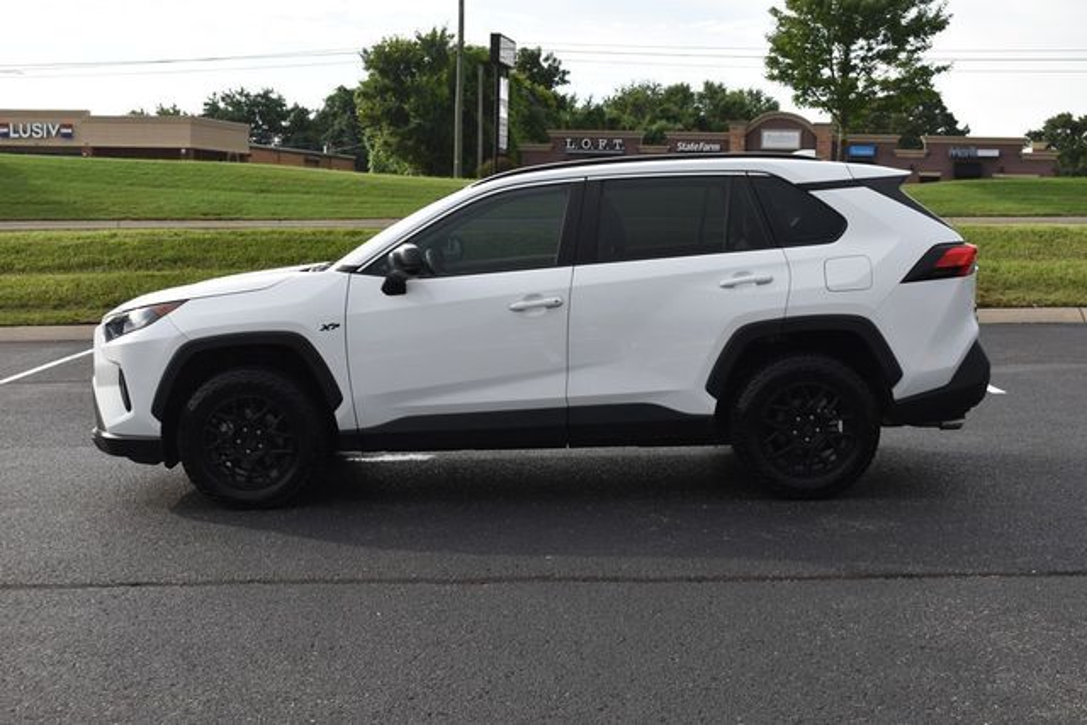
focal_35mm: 51
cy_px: 362
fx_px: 1540
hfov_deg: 38.9
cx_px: 544
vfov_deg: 26.5
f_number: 7.1
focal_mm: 34
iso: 200
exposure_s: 1/250
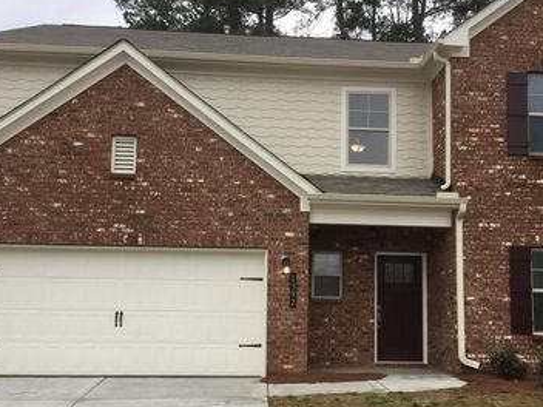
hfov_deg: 42.9
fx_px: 690
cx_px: 302
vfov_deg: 32.8
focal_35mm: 44
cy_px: 244
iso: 25
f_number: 2.4
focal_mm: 3.3
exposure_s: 1/177
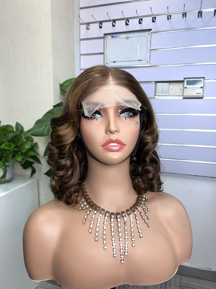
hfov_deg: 53.1
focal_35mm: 26
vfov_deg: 67.3
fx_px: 216
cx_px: 108
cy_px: 144
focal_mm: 5.1
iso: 100
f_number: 1.6
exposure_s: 1/100
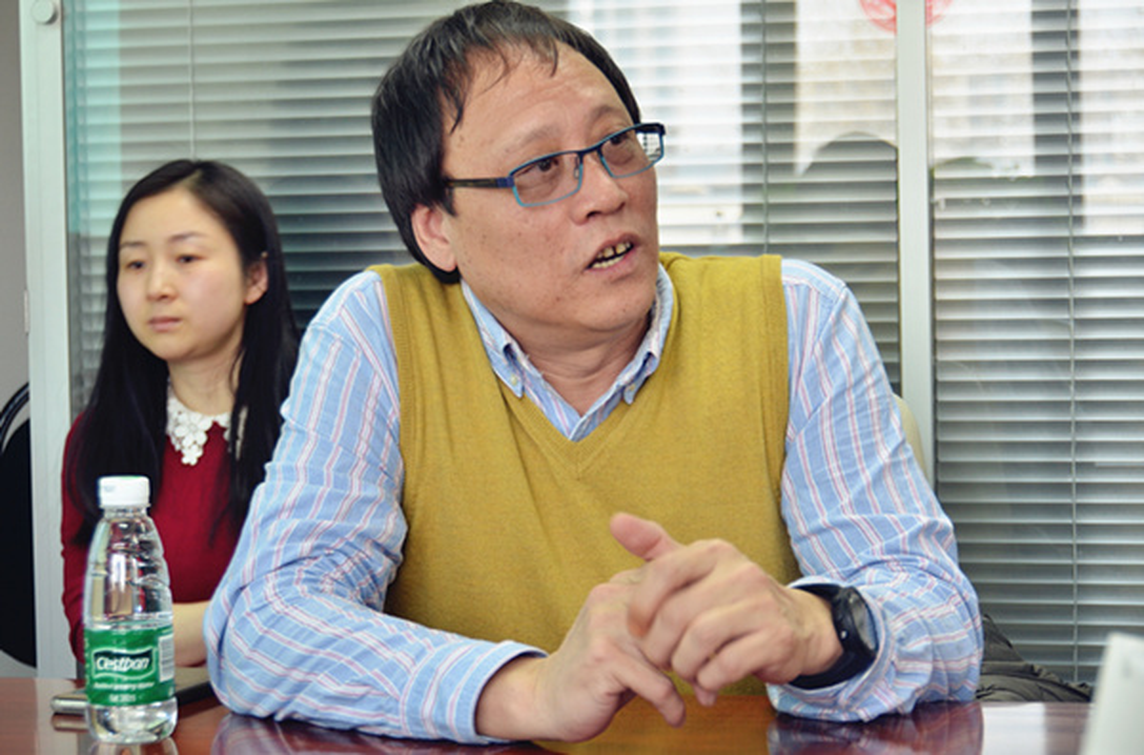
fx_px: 2471
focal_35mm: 78
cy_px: 378
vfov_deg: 17.4
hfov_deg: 26.1
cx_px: 572
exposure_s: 1/40
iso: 400
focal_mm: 52
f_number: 4.8
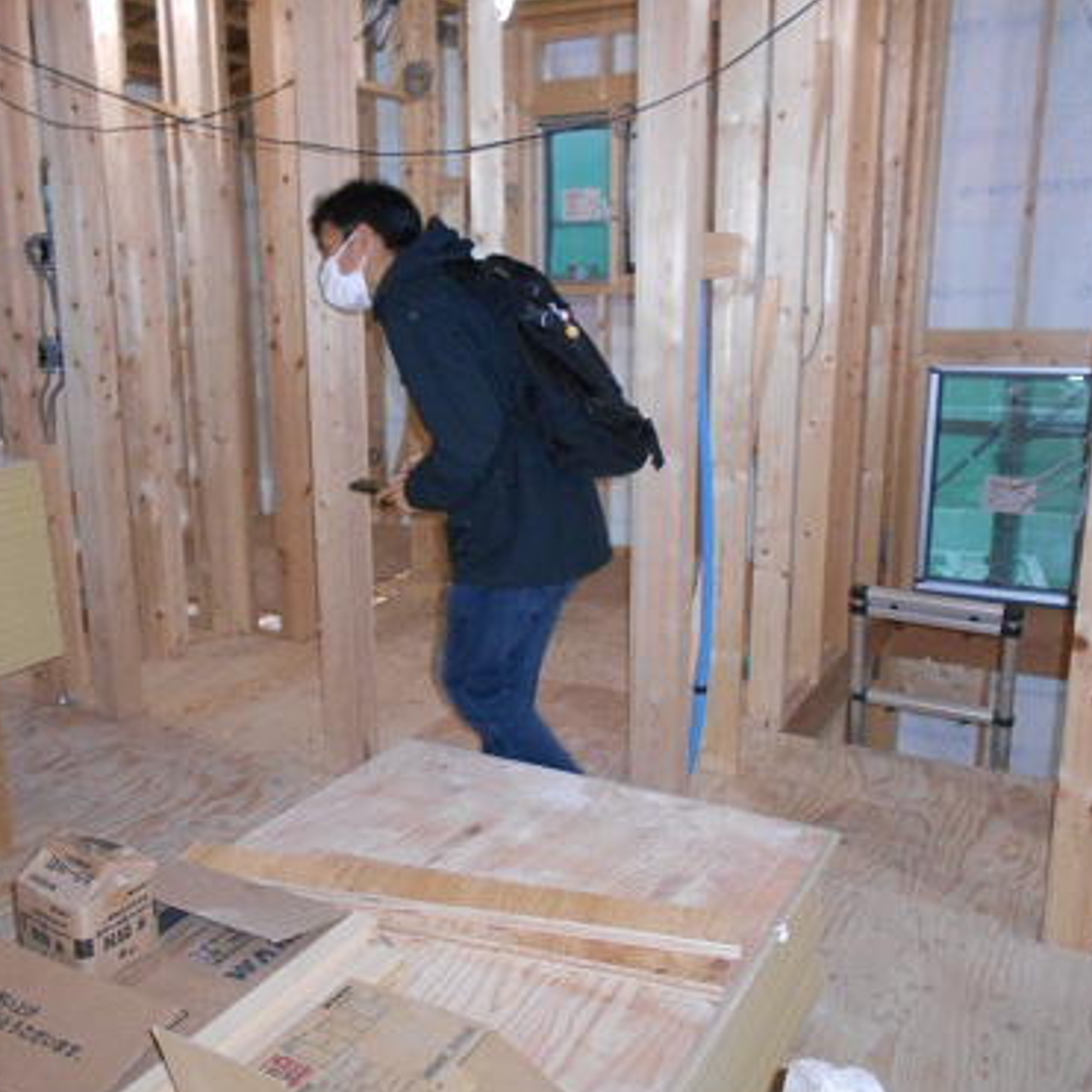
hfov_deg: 52.5
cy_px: 549
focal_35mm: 31
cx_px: 500
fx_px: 1106
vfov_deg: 52.5
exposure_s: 1/25
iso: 400
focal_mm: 4.6
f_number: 3.2
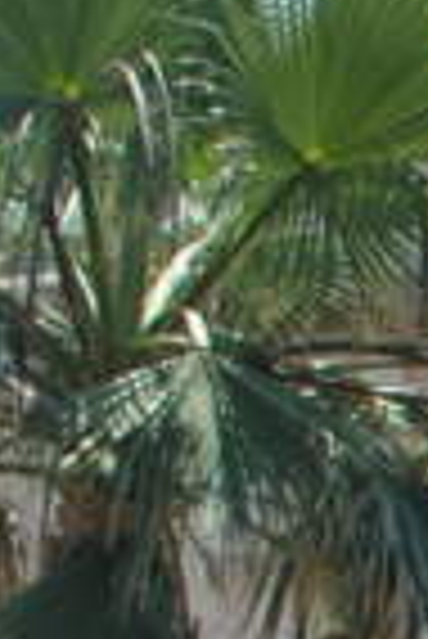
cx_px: 1811
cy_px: 1001
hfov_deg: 5.9
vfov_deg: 10.4
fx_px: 3380
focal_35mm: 190
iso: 100
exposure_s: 1/250
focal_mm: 18
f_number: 8
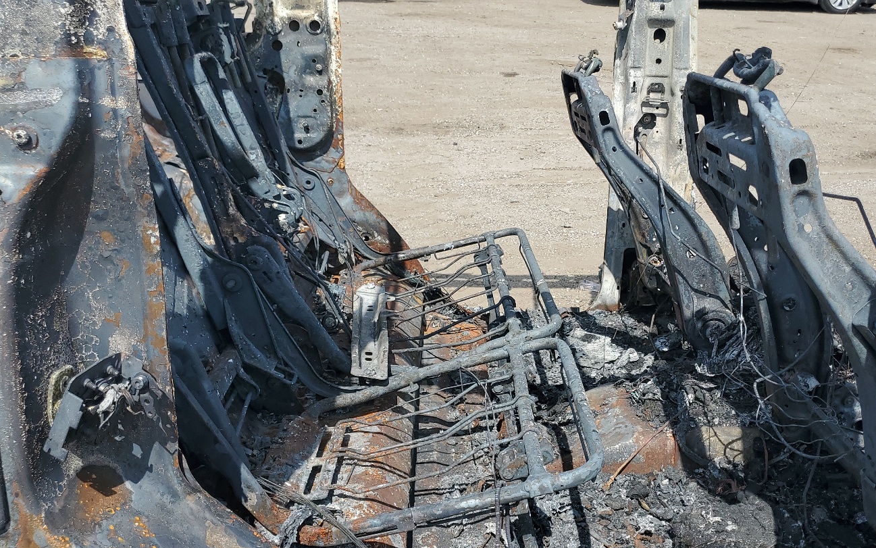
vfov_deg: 37.3
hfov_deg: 56.2
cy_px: 297
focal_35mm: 34
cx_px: 529
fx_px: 812
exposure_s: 1/2500
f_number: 1.5
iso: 50
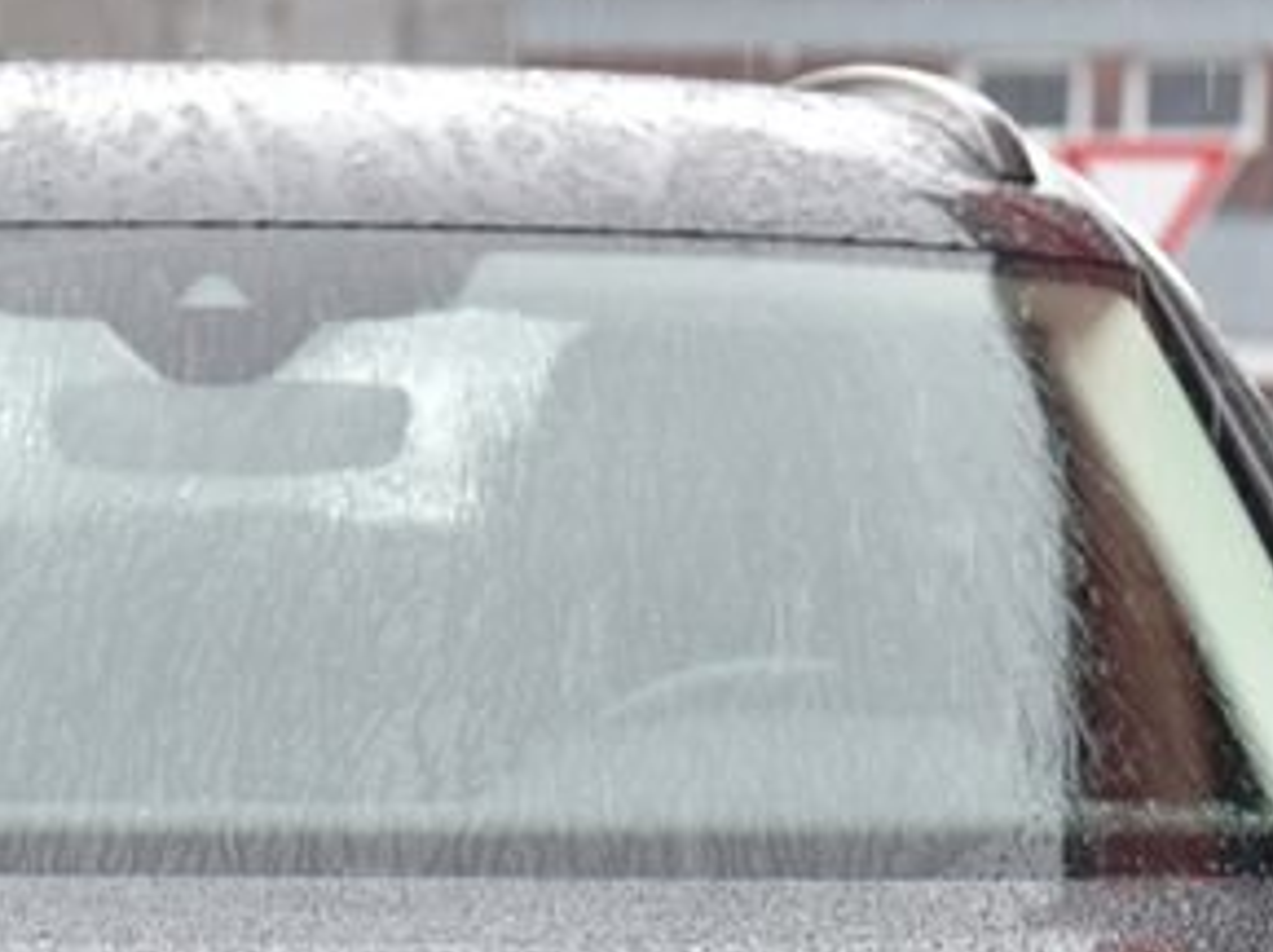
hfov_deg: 7.7
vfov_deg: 5.7
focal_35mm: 256
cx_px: 132
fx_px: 9403
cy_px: 1476
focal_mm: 75
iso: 500
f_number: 5
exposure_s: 1/100
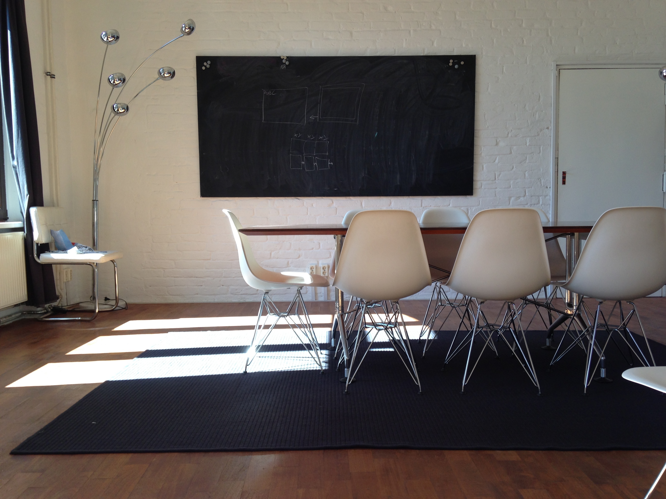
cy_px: 250
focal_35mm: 33
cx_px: 333
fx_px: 635
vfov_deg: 42.9
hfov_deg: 55.4
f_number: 2.4
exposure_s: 1/60
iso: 50
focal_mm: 4.12
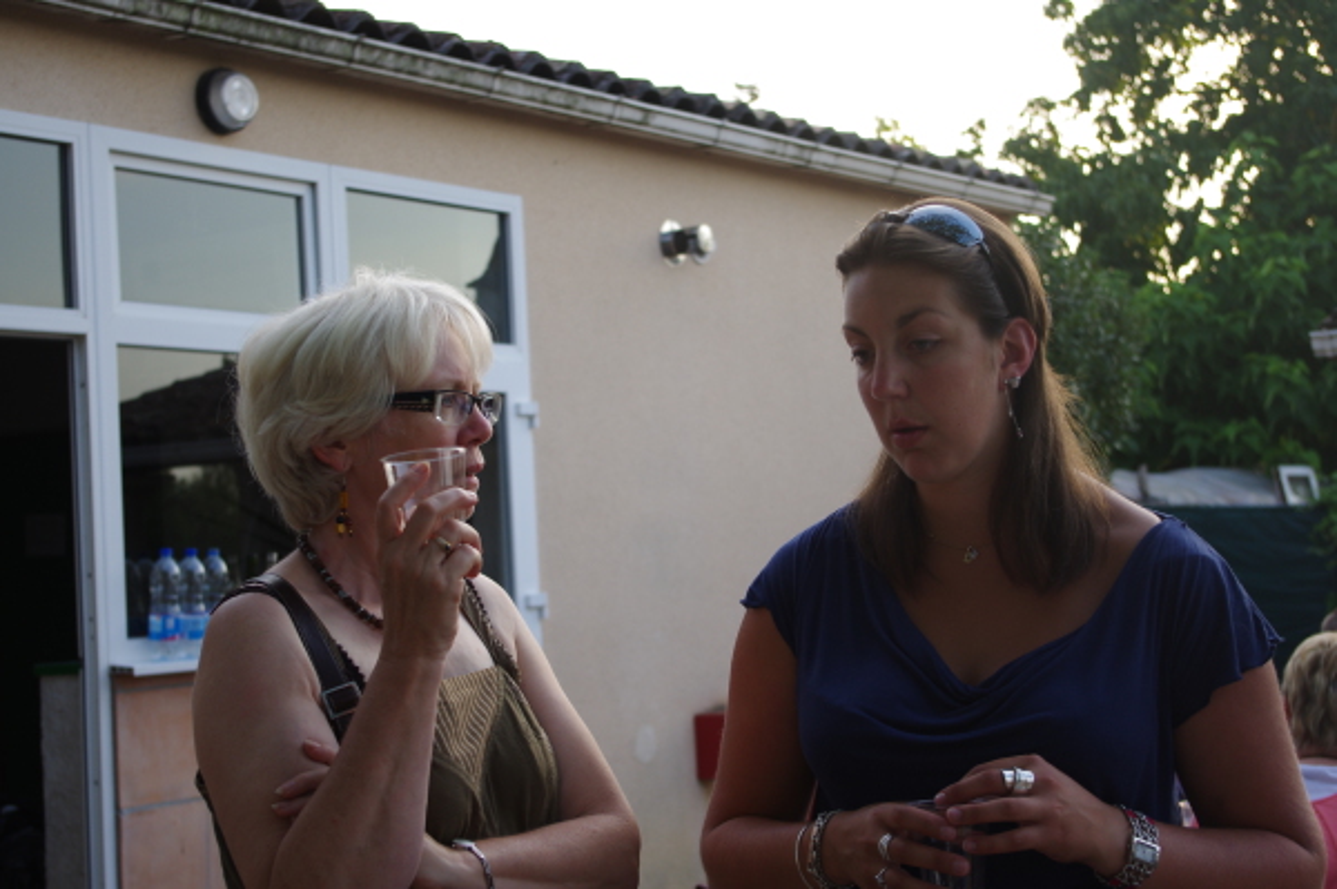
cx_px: 668
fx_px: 2226
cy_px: 444
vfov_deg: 22.6
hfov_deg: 33.4
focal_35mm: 60
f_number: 4.5
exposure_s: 1/125
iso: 200
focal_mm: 40
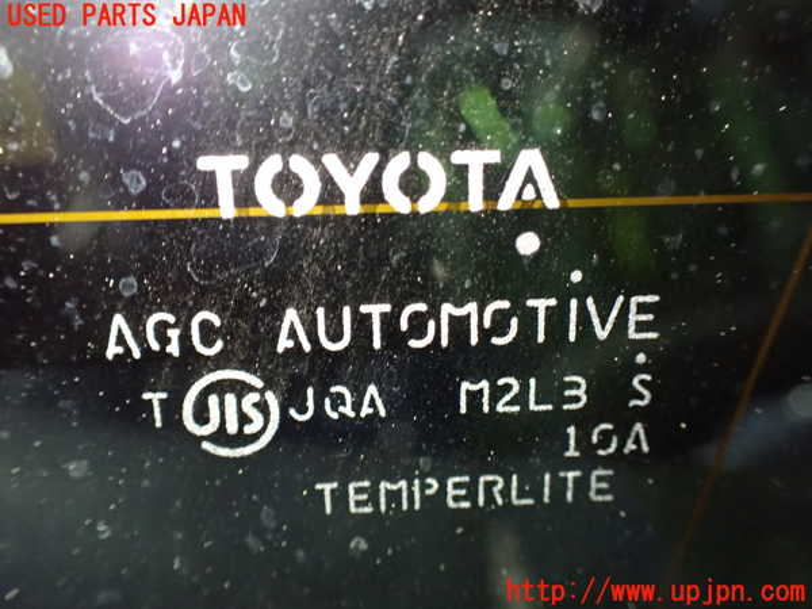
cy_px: 304
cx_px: 406
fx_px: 704
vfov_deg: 46.8
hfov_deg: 60.0
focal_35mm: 30
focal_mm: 5.4
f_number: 2.3
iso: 1250
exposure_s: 1/30
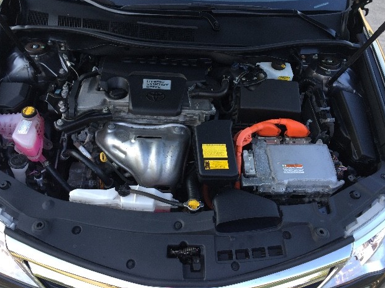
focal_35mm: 30
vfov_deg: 46.8
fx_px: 334
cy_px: 140
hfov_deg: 60.0
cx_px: 188
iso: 32
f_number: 2.2
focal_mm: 4.15
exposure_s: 1/120
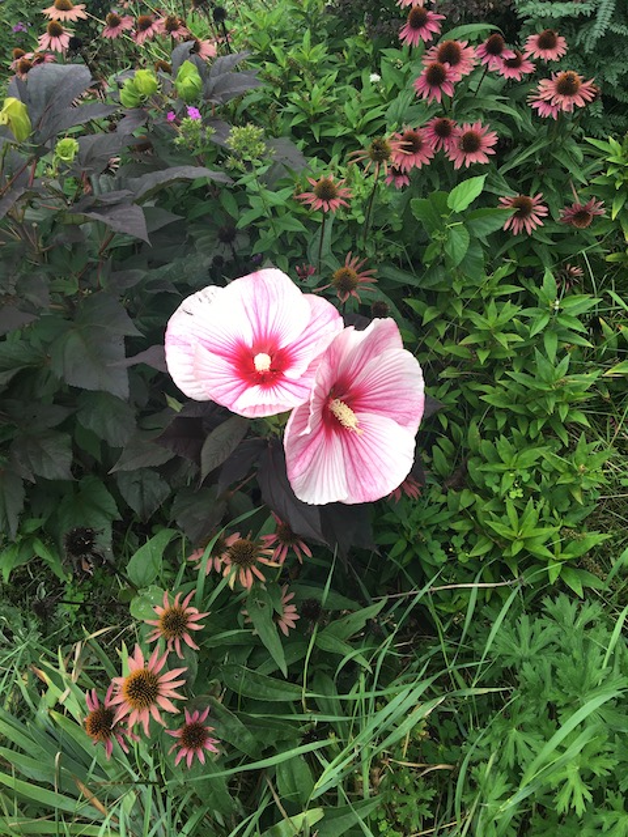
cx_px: 314
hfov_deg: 48.2
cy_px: 418
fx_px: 701
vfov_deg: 61.7
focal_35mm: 29
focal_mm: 4.15
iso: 25
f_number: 2.2
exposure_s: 1/120
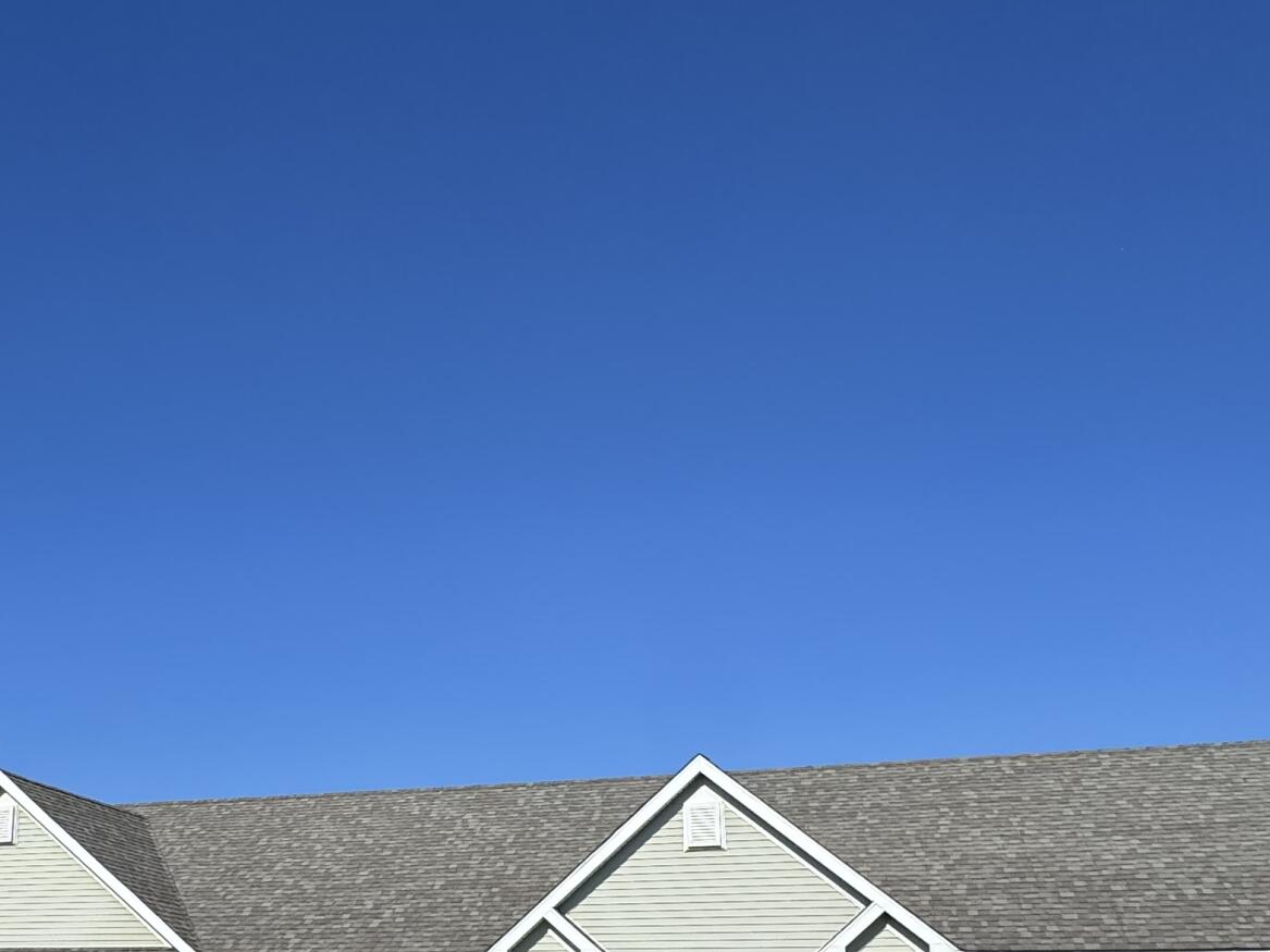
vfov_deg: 37.8
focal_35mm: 36
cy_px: 799
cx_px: 396
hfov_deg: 50.2
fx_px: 1321
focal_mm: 2.22
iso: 50
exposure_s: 1/3546
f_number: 2.2
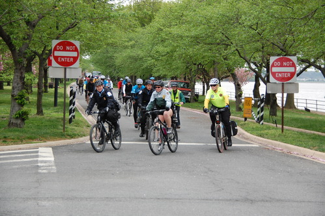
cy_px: 108
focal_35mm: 87
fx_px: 785
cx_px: 162
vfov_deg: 15.7
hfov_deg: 23.4
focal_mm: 58
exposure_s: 1/320
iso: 400
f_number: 5
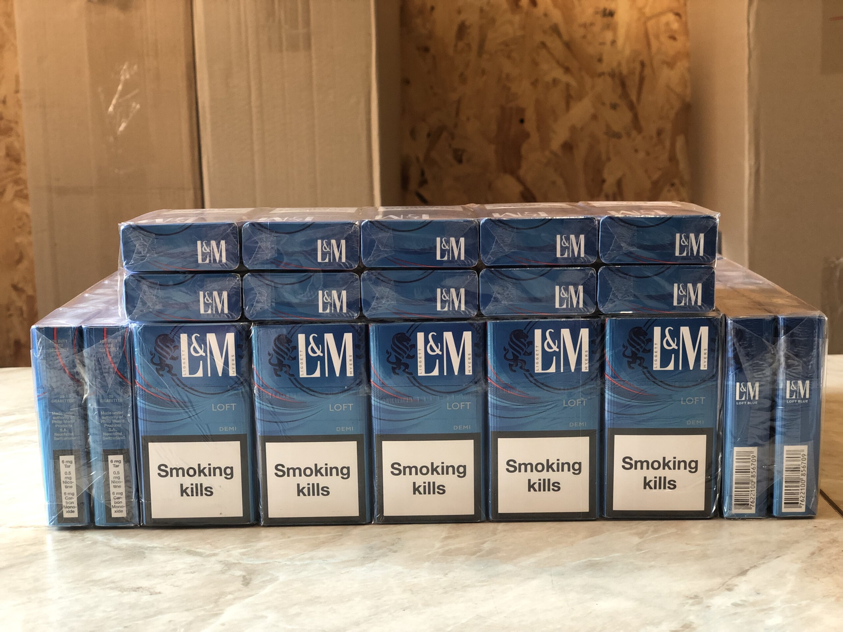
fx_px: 1266
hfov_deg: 36.8
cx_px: 422
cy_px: 316
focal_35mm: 52
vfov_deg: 28.0
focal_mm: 6
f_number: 2.4
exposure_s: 1/40
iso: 100
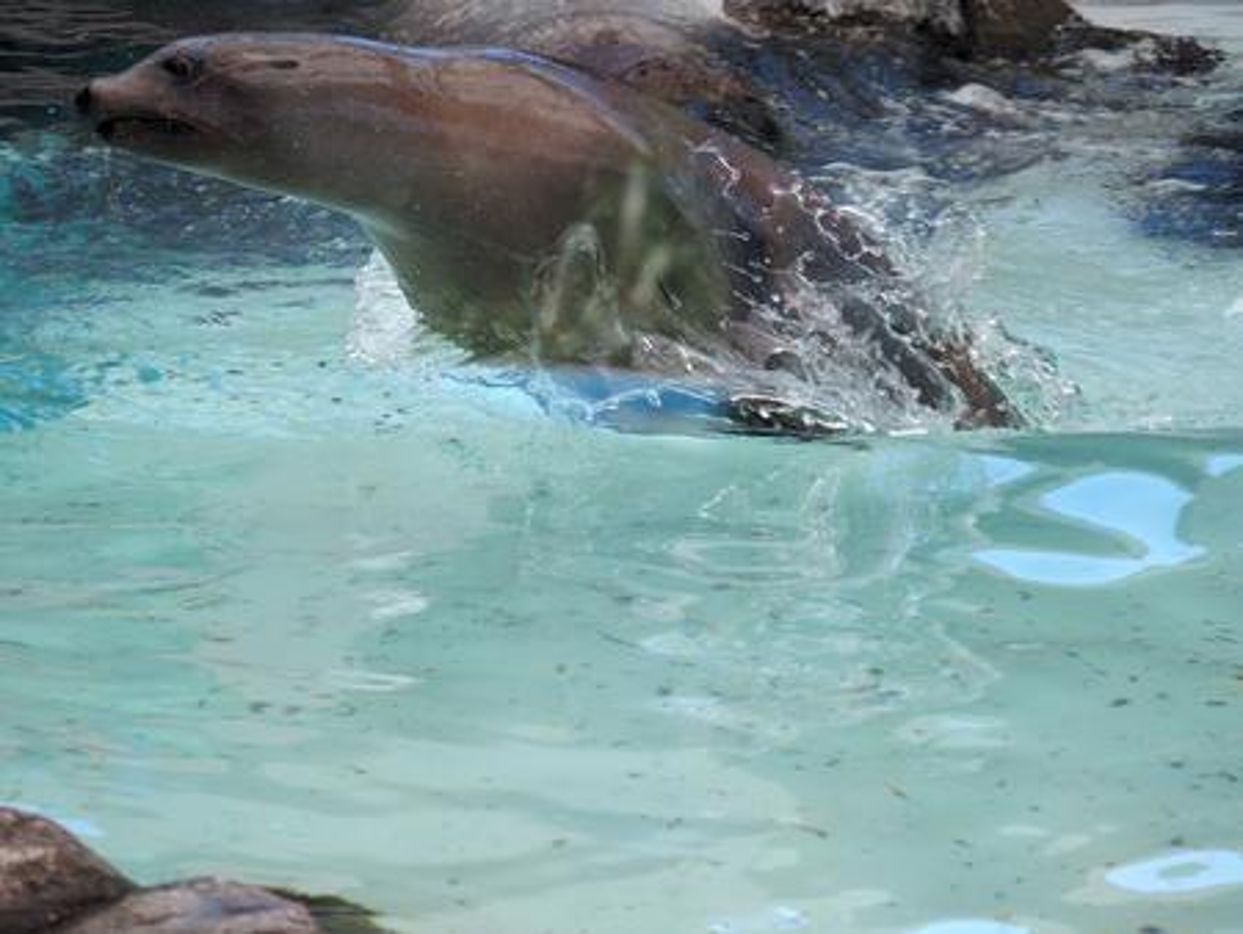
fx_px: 7904
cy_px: 467
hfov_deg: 9.0
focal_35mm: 220
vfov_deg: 6.8
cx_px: 622
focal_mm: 46.7
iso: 100
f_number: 2.8
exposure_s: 1/400
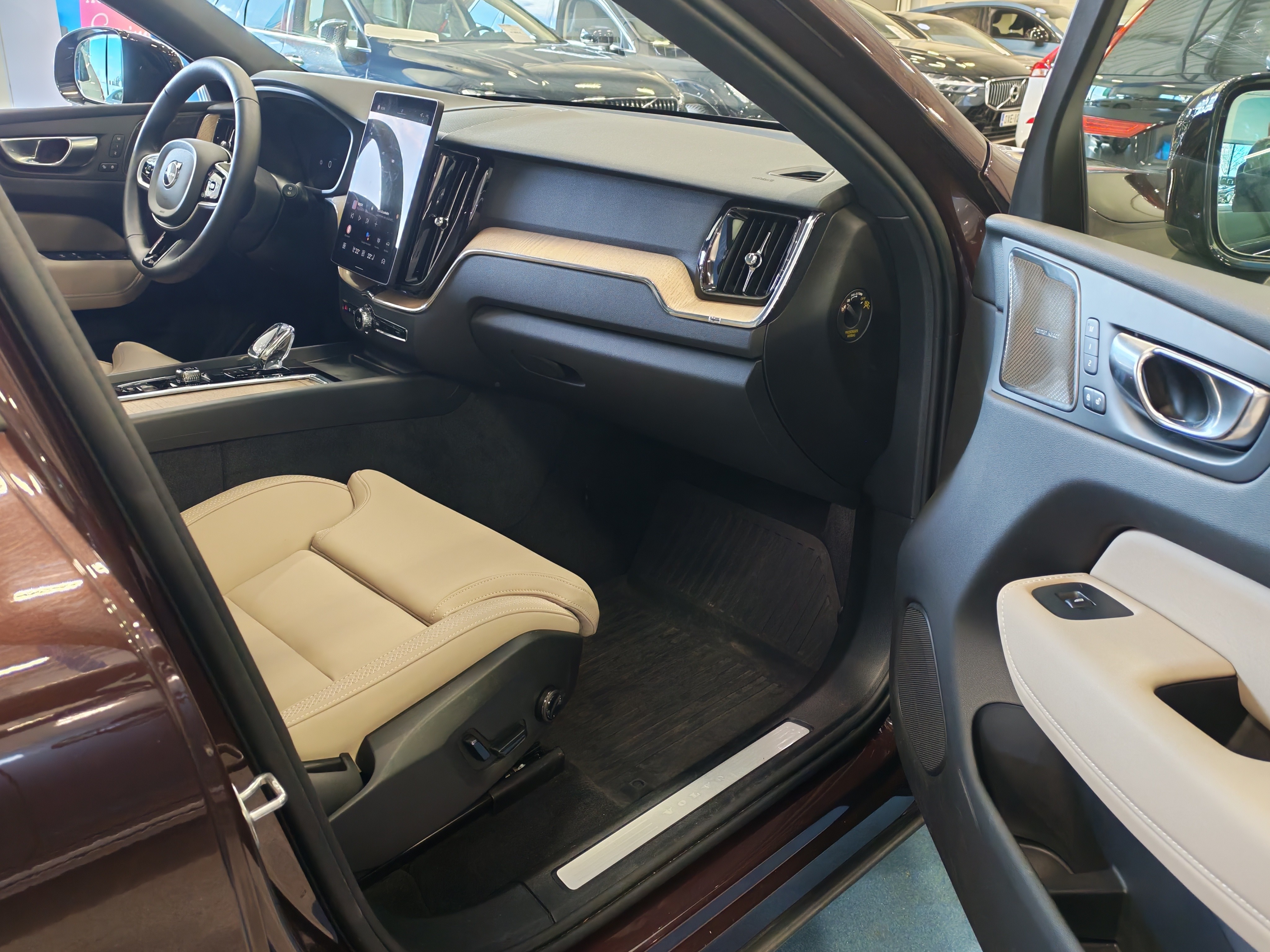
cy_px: 476
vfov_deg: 45.4
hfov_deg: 58.4
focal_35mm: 31
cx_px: 635
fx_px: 1137
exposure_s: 1/100
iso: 475
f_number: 1.9
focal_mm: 6.12
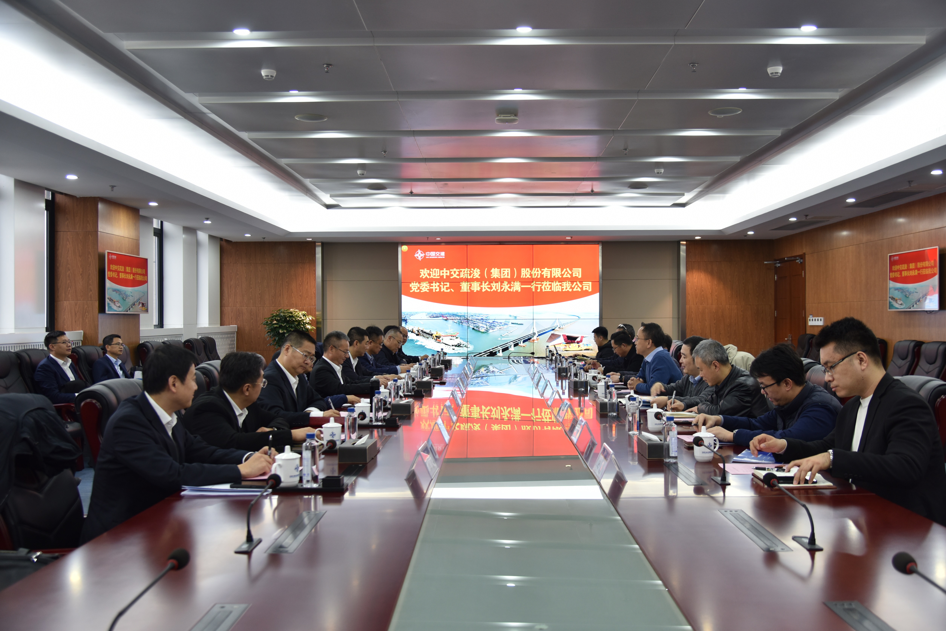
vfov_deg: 41.1
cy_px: 316
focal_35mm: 32
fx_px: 841
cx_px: 473
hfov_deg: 58.7
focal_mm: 32
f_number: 4
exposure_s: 1/40
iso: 400
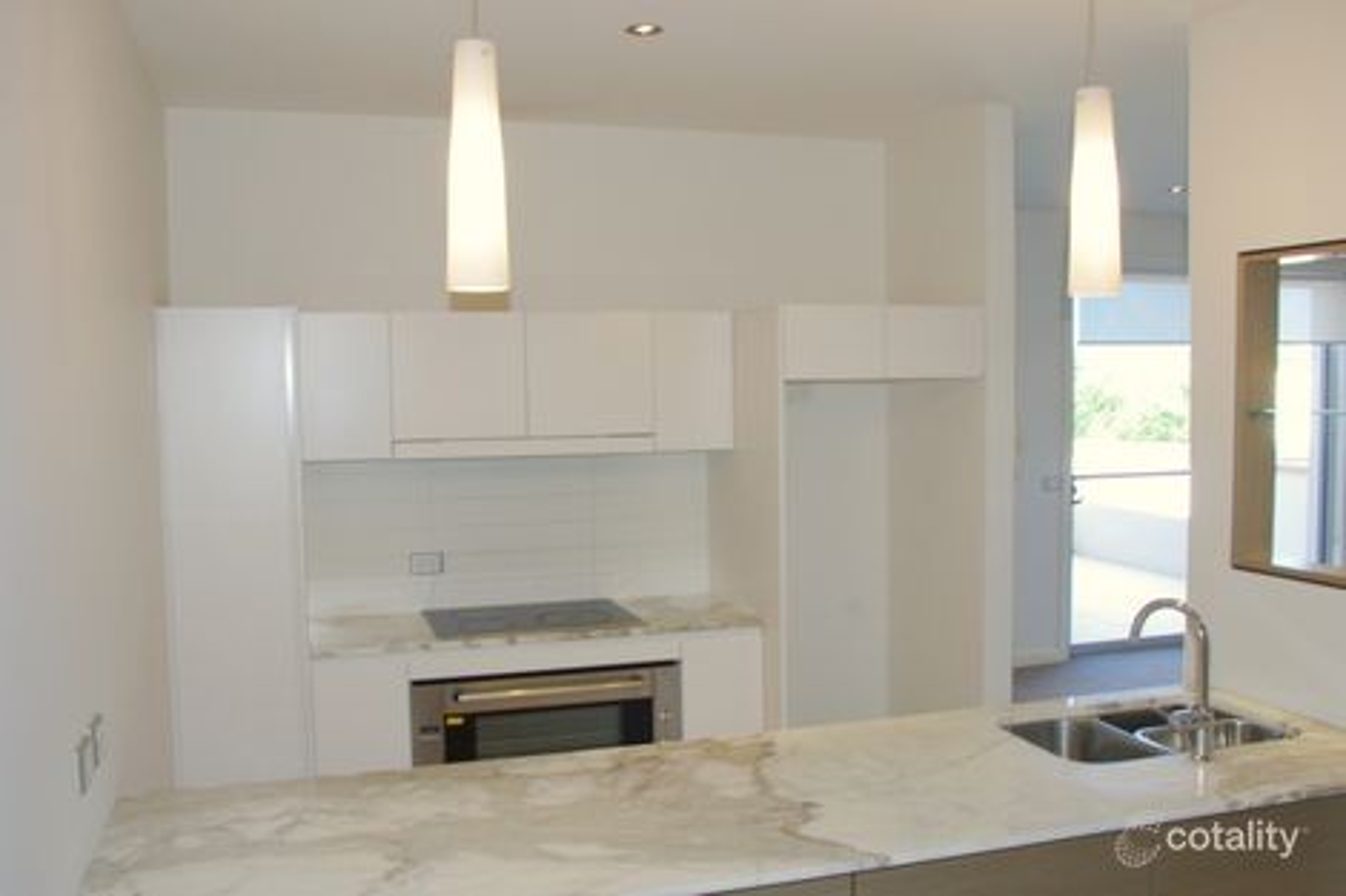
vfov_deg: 47.9
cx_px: 673
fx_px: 1009
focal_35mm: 27
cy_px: 448
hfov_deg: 67.4
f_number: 8
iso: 200
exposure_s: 1/15
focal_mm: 18
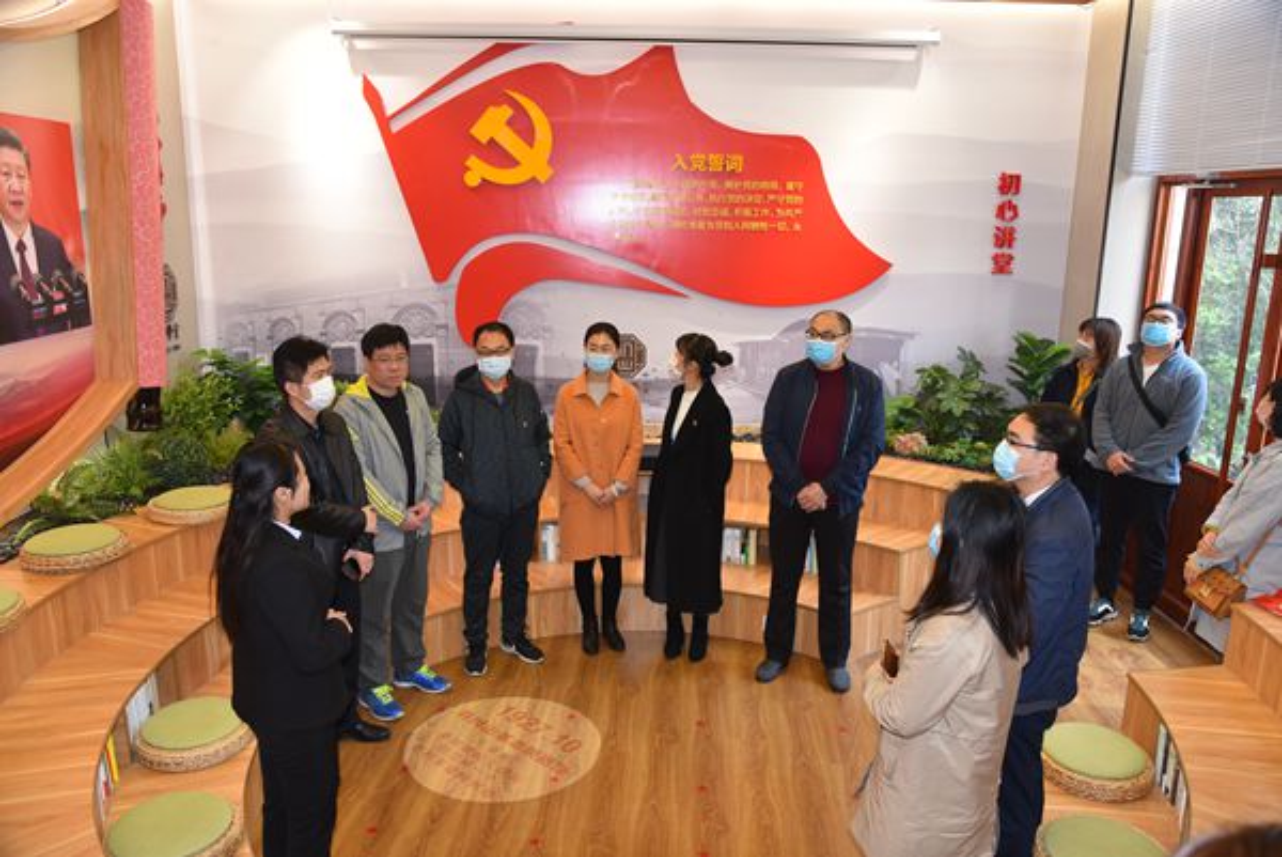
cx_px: 641
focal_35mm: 27
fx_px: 962
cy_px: 428
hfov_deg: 67.3
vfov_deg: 48.0
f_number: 4.5
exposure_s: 1/80
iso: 800
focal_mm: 27
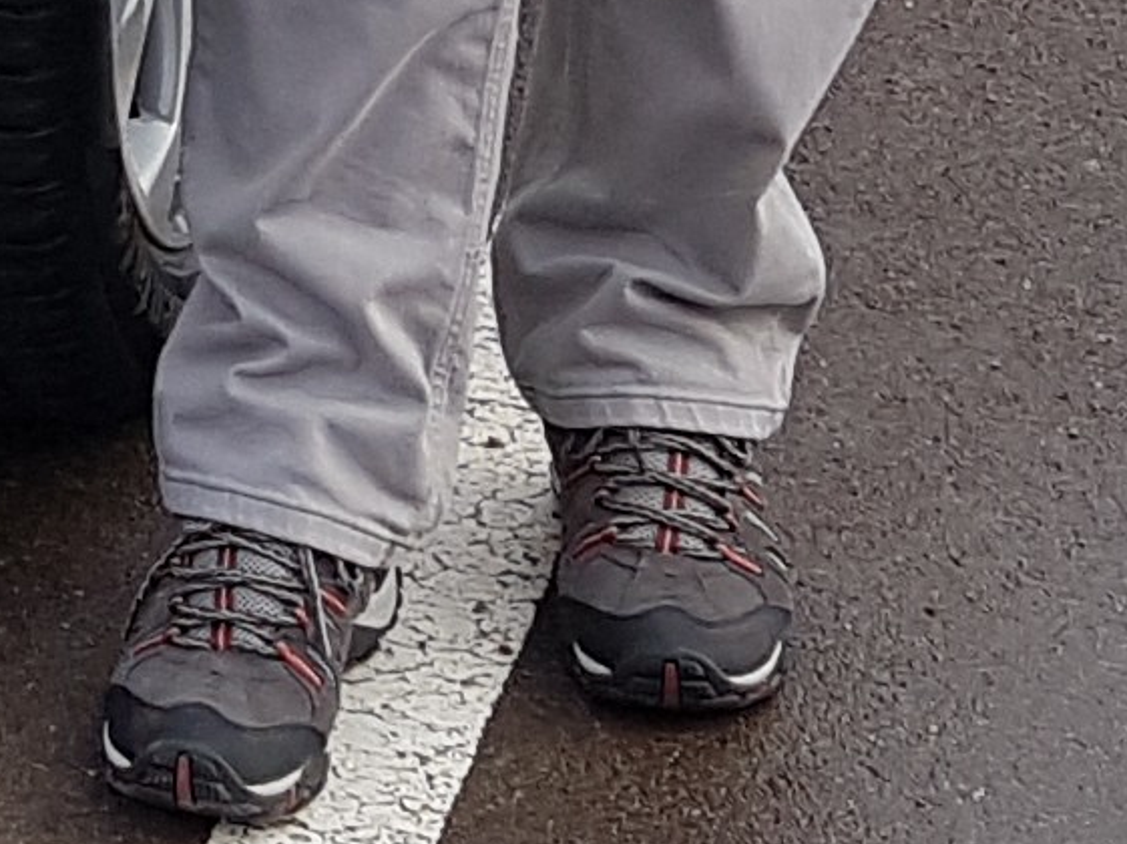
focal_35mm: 187
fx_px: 6084
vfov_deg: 7.4
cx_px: -862
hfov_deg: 10.0
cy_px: -1252
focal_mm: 4.2
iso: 40
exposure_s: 1/378
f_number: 1.7
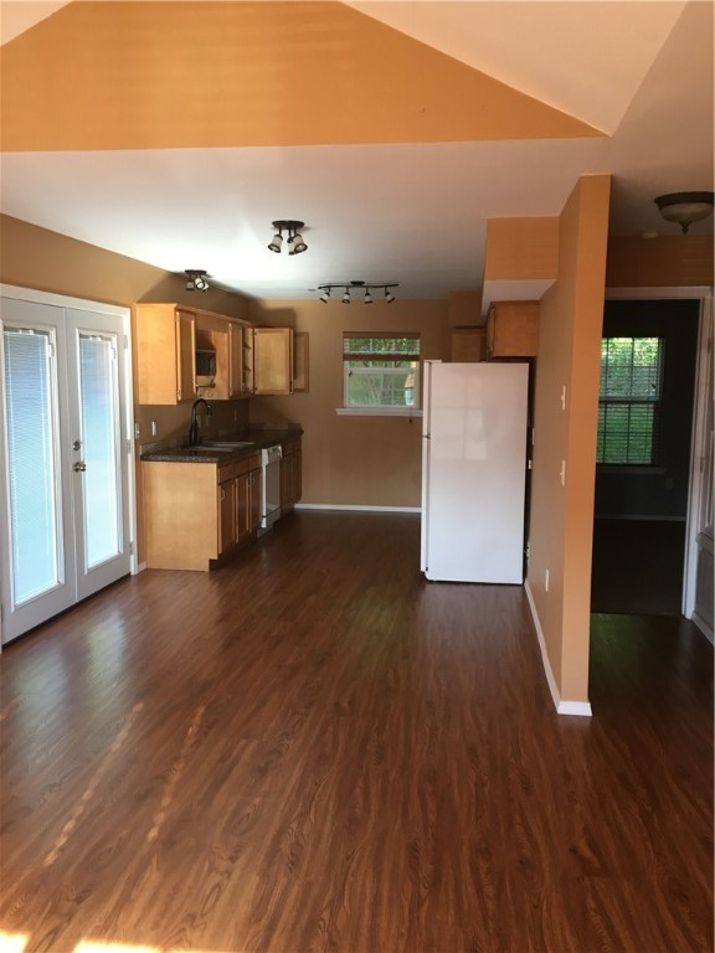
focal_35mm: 29
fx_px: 799
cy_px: 476
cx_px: 358
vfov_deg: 61.7
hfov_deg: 48.2
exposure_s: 1/30
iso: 50
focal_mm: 4.15
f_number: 2.2
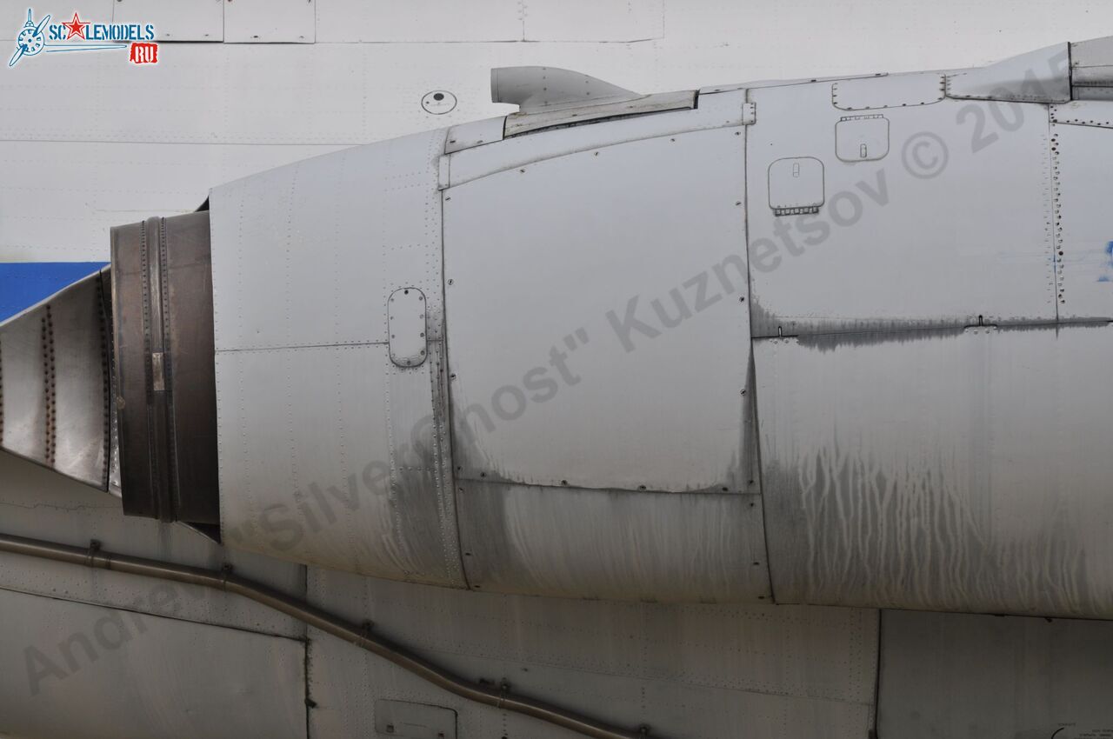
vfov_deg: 6.3
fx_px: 6716
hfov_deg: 9.5
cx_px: 556
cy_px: 370
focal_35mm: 218
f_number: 8
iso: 200
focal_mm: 145
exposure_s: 1/500
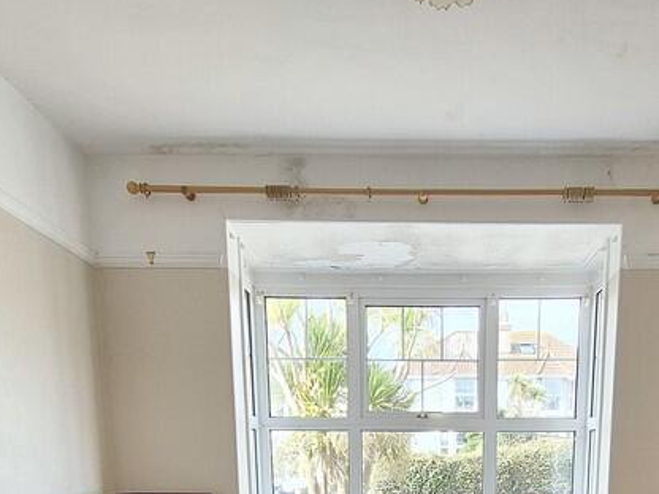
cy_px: 584
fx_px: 609
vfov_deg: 35.4
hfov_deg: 56.2
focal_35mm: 32
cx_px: 407
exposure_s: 1/100
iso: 50
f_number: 2.2
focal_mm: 1.7
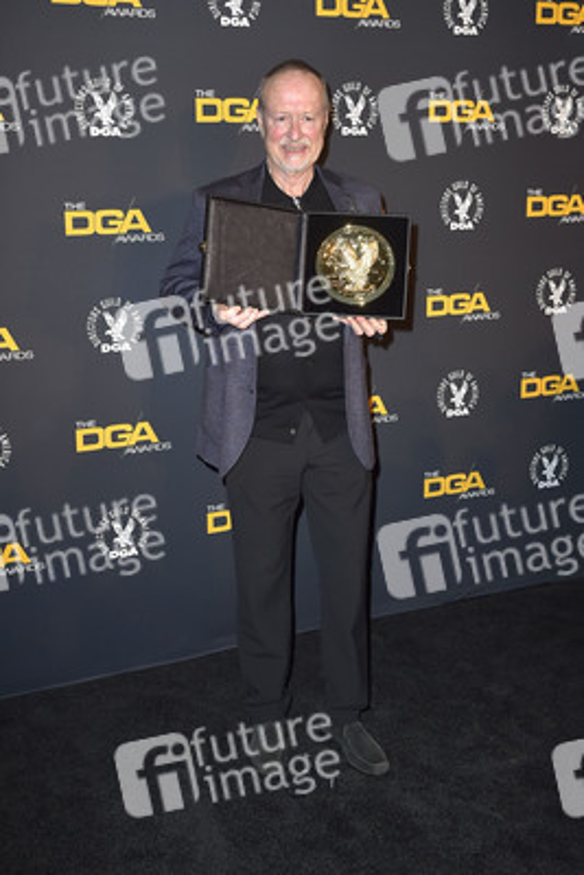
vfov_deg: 48.4
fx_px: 972
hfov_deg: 33.4
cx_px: 292
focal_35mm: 40
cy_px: 438
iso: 640
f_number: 6.3
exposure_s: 1/250
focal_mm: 40
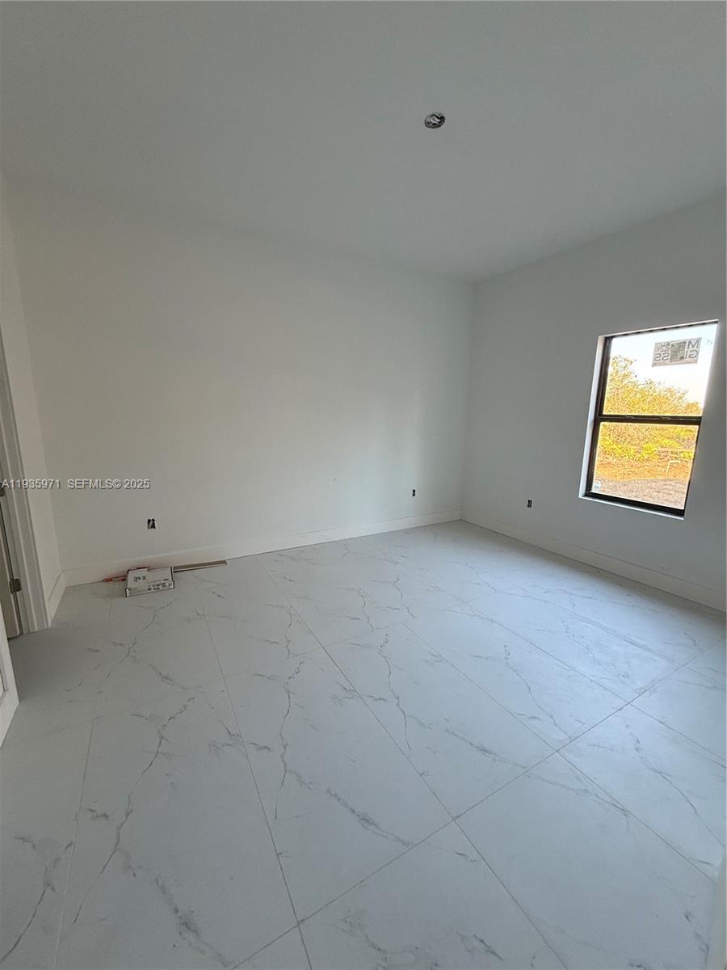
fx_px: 392
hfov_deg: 85.7
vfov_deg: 102.1
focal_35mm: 14
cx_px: 364
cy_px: 485
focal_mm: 2.22
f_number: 2.2
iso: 200
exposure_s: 1/99
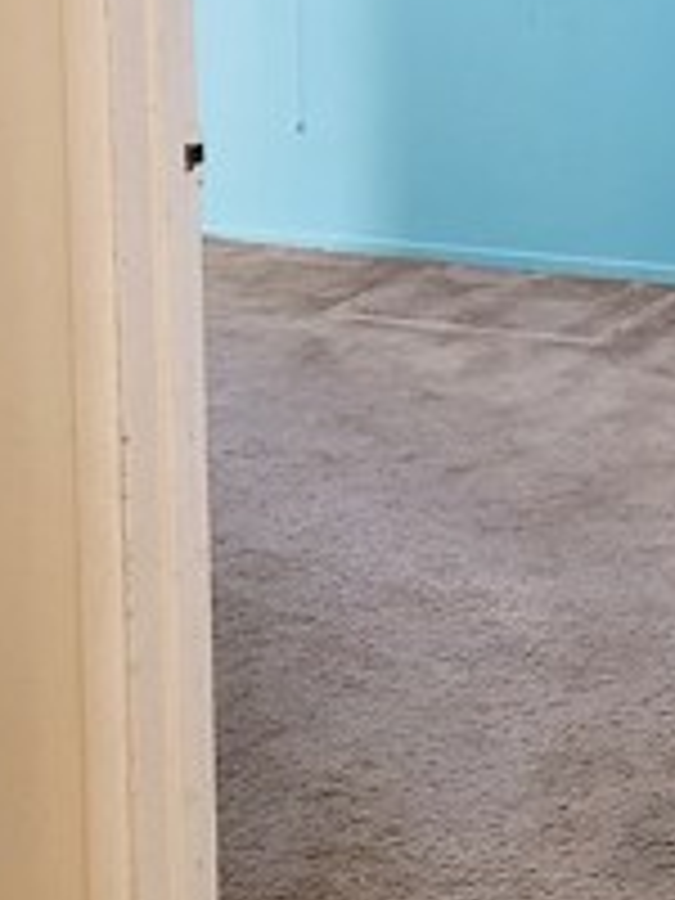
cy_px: 0
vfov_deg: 22.6
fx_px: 2158
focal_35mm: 83
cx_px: 878
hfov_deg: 16.8
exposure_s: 1/59
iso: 200
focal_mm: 5.4
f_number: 1.8
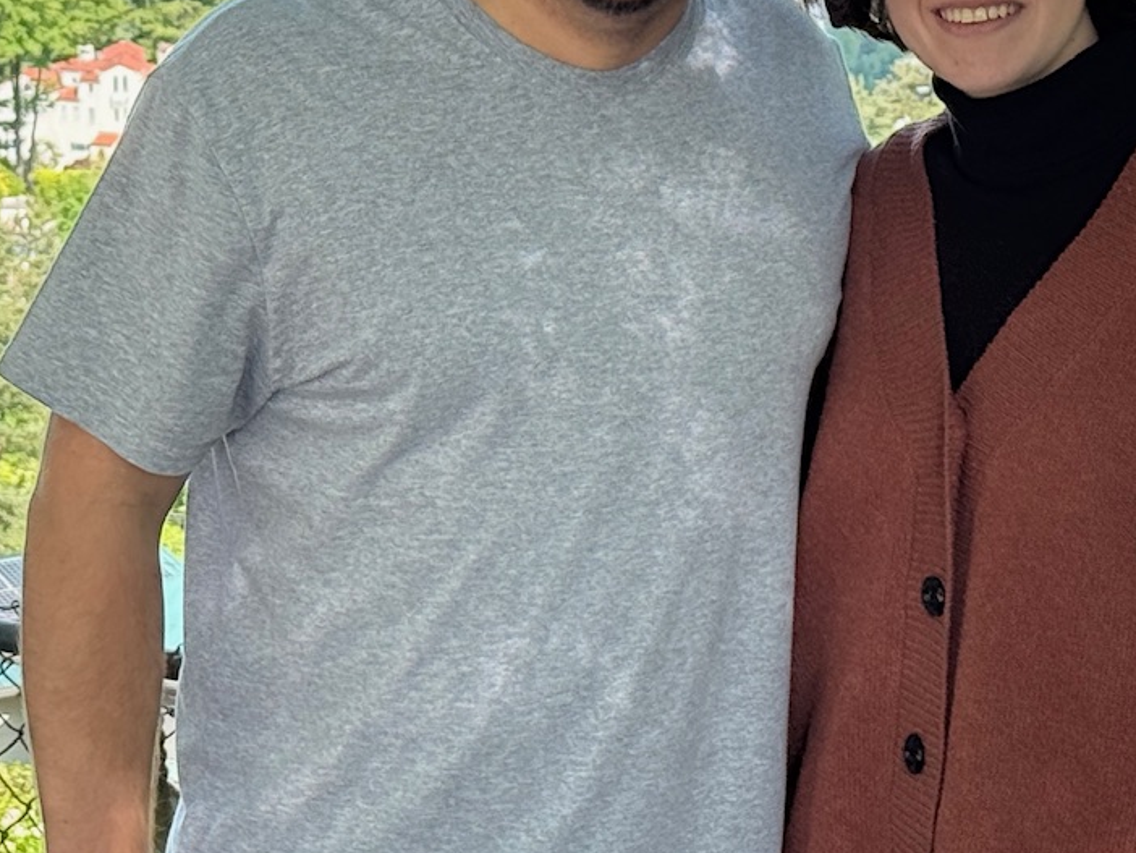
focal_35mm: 140
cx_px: 401
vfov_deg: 10.6
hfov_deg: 14.1
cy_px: 149
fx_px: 4596
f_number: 1.78
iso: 64
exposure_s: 1/926
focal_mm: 6.76
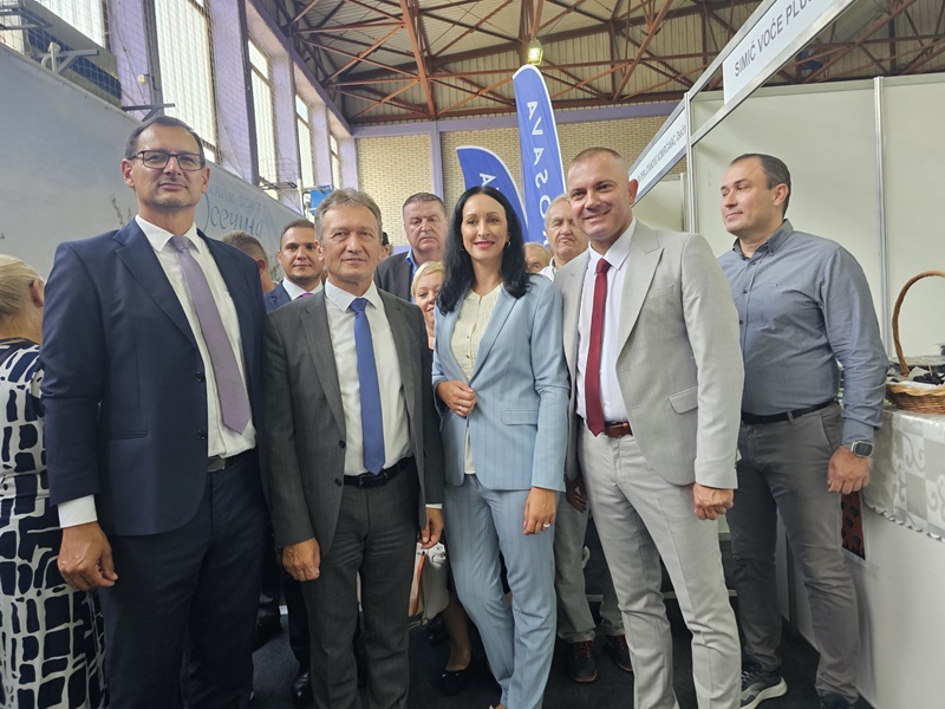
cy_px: 354
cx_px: 472
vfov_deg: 58.9
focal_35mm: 23
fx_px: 628
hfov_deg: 73.9
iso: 160
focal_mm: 6.3
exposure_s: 1/100
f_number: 1.7
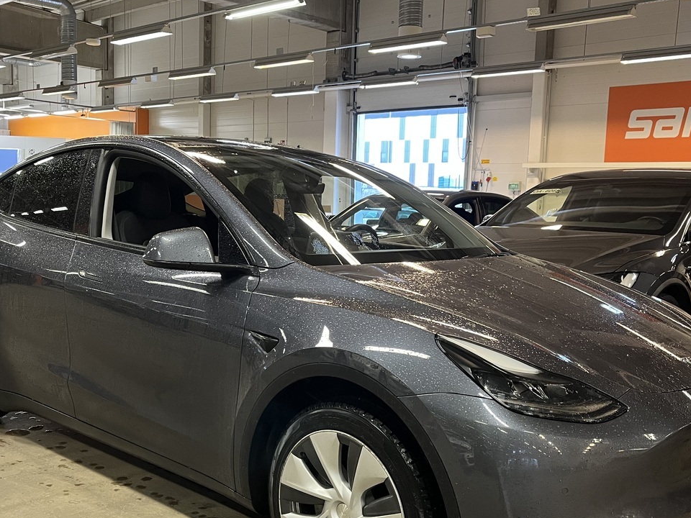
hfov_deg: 47.9
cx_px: 345
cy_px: 283
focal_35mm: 39
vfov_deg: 36.8
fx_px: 779
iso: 200
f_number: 1.6
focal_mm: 5.1
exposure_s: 1/50
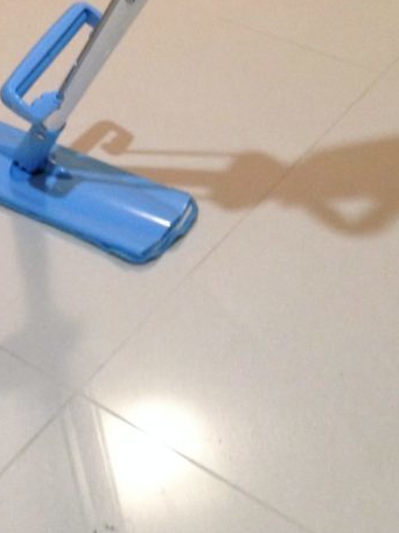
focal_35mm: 74
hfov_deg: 19.7
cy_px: 52
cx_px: 82
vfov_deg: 25.5
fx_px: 1139
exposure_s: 1/20
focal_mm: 4.12
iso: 200
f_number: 2.4
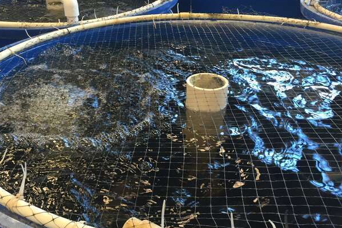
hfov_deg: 48.5
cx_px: 165
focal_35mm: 40
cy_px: 122
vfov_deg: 33.4
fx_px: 380
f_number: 2.2
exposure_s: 1/30
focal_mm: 4.15
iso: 40
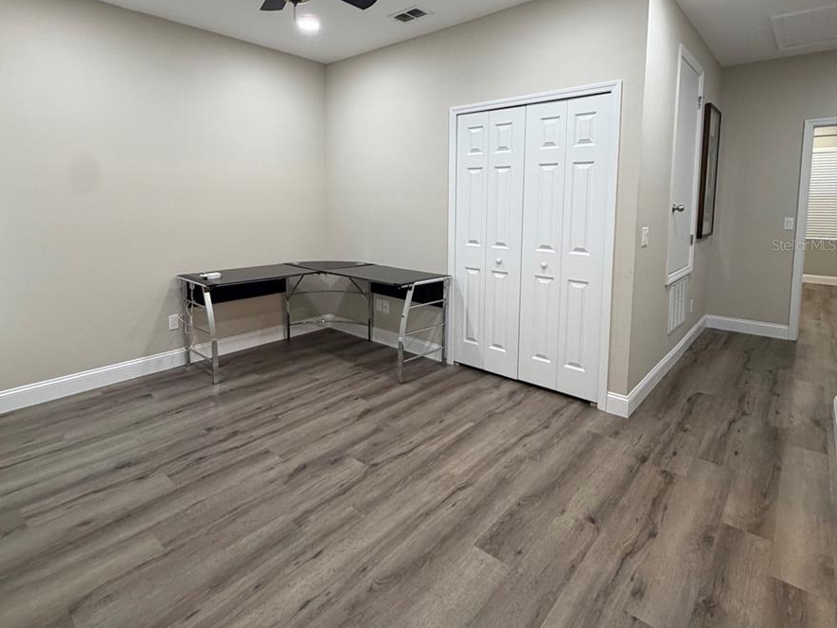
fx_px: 459
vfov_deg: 67.9
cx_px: 413
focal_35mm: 19
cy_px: 244
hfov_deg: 84.7
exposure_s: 1/120
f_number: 2.2
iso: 320
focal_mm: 2.22
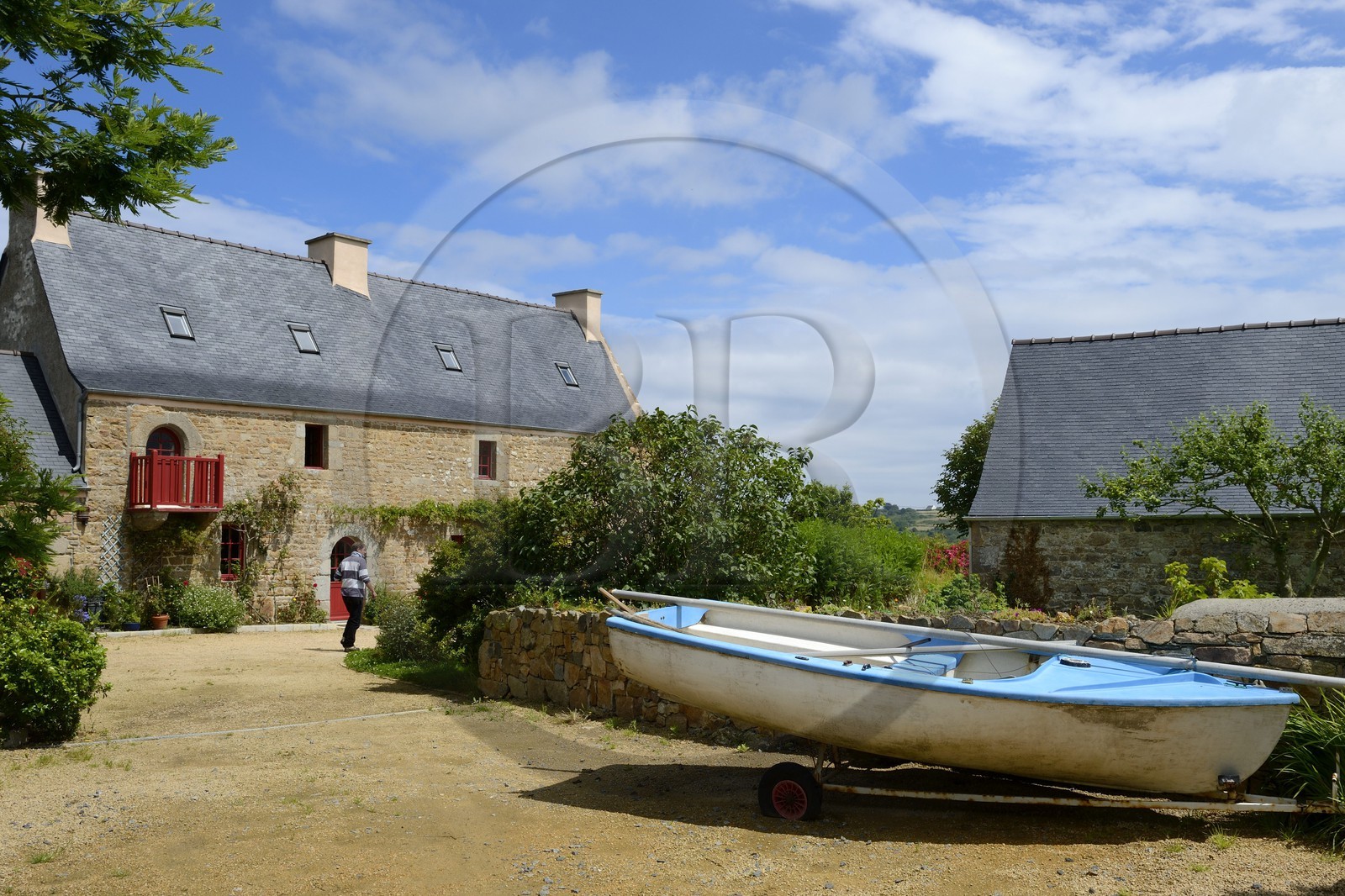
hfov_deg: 60.3
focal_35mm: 31
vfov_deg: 42.3
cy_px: 448
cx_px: 672
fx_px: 1158
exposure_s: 1/200
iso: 200
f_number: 14
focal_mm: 31
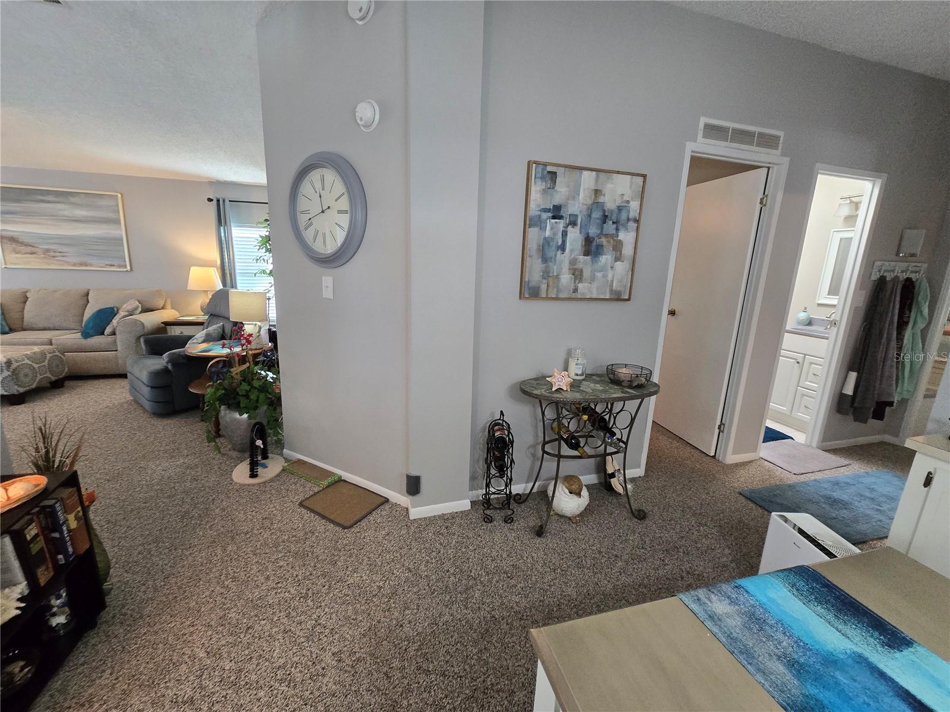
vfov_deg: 89.9
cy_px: 356
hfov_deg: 106.2
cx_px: 475
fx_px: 357
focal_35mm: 13
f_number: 2.2
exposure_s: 1/60
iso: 400
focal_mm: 2.2
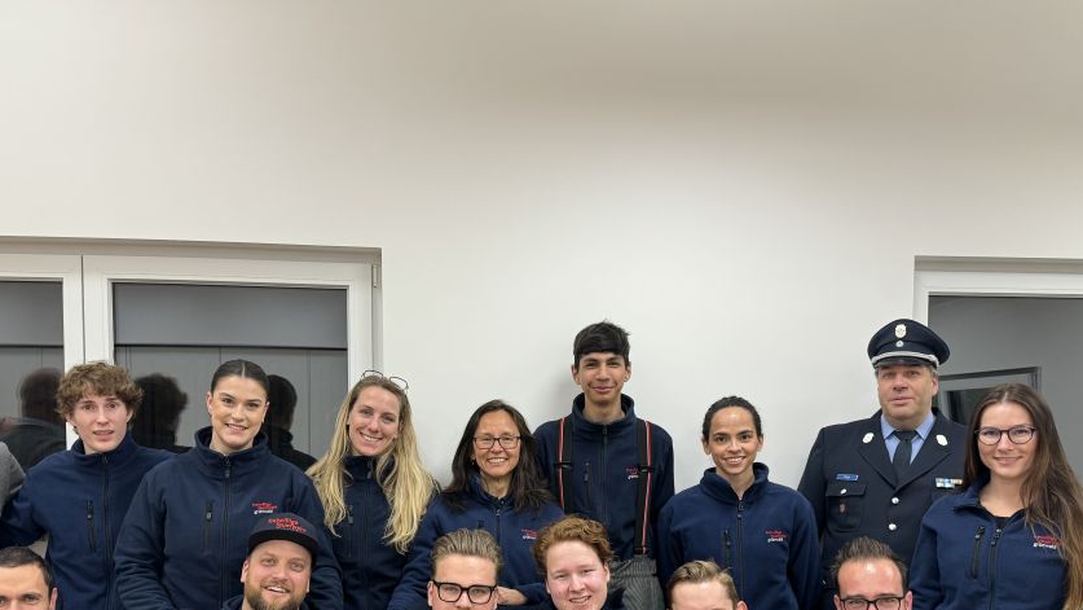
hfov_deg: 60.9
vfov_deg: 35.5
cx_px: 488
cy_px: 486
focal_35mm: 32
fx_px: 919
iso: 125
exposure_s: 1/109
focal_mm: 6.76
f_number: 1.78
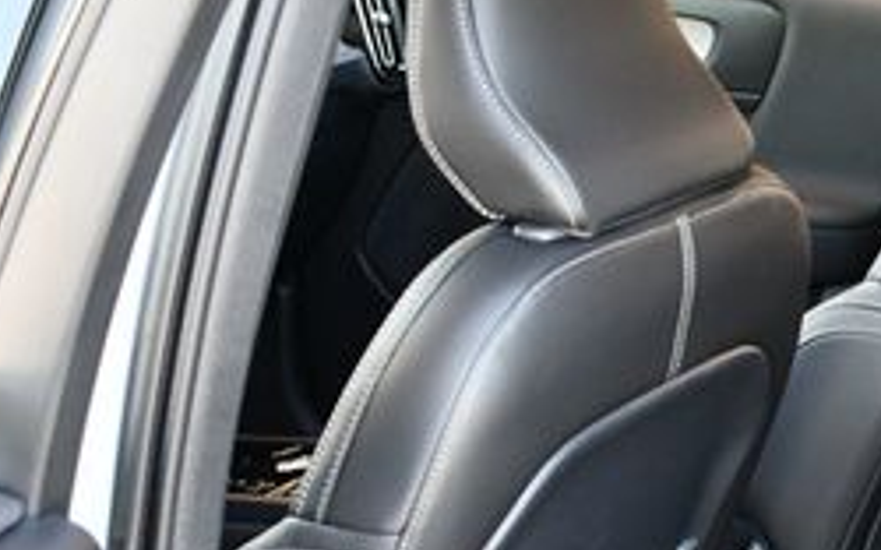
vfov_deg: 13.6
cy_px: 613
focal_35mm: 94
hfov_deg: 21.3
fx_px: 2256
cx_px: 902
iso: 1000
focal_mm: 18
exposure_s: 1/125
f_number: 3.5
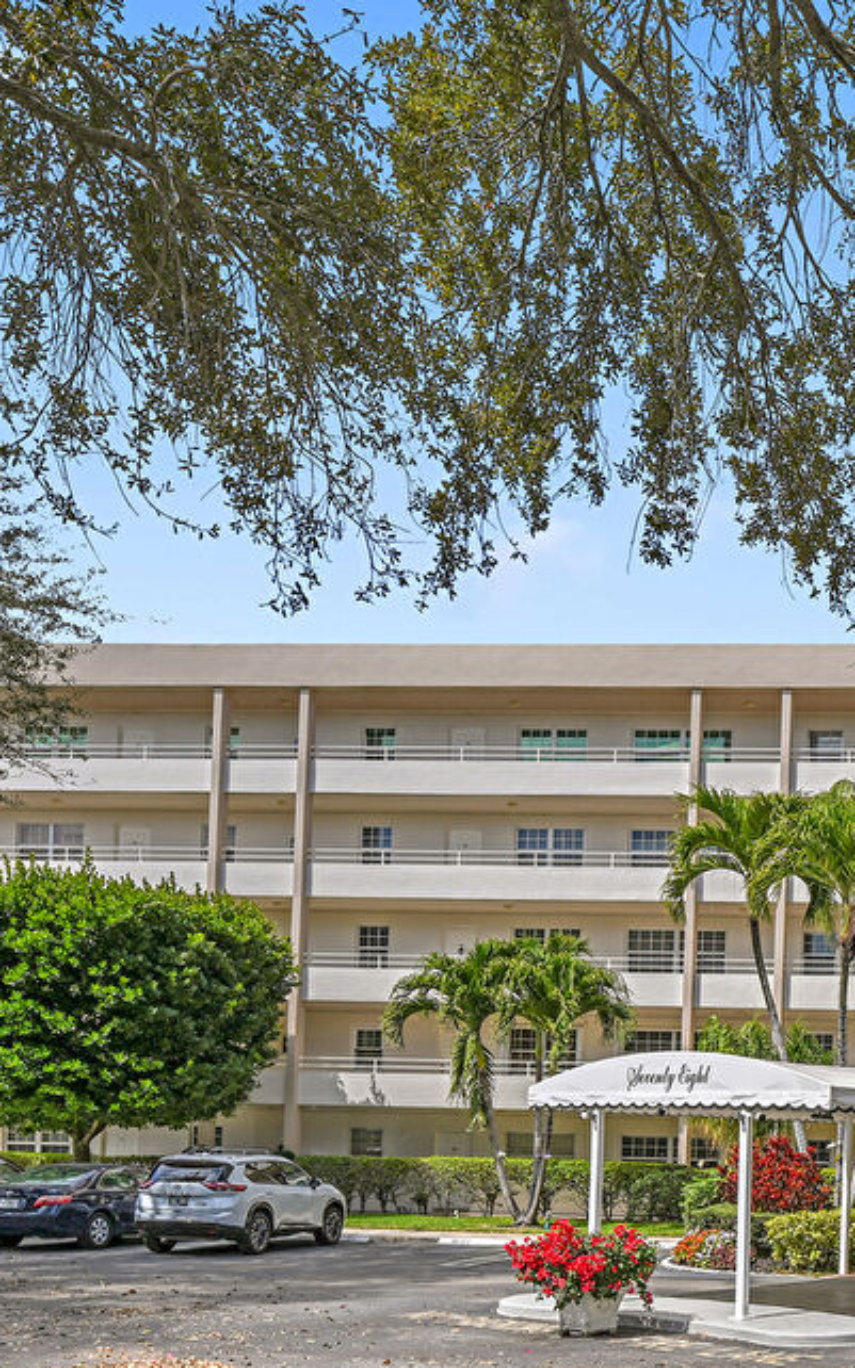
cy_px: 1129
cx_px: 968
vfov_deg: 50.2
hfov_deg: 31.0
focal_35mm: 36
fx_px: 1343
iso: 40
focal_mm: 14
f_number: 10
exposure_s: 1/100
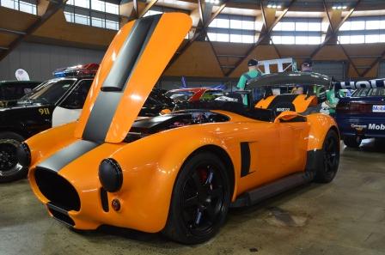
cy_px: 128
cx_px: 192
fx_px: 352
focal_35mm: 33
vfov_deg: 39.8
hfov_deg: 57.3
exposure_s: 1/15
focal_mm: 22
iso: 800
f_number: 7.1
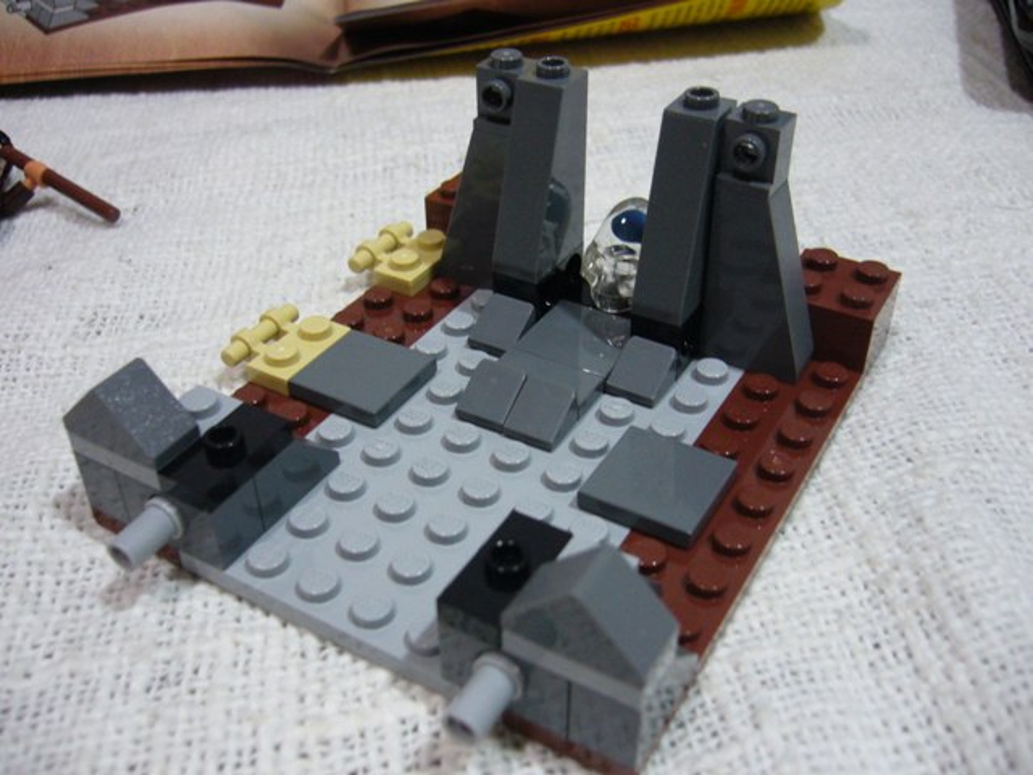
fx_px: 1044
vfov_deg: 40.7
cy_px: 388
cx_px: 516
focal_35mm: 35
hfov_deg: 52.6
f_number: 2.8
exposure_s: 1/8
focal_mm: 5.8
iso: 200
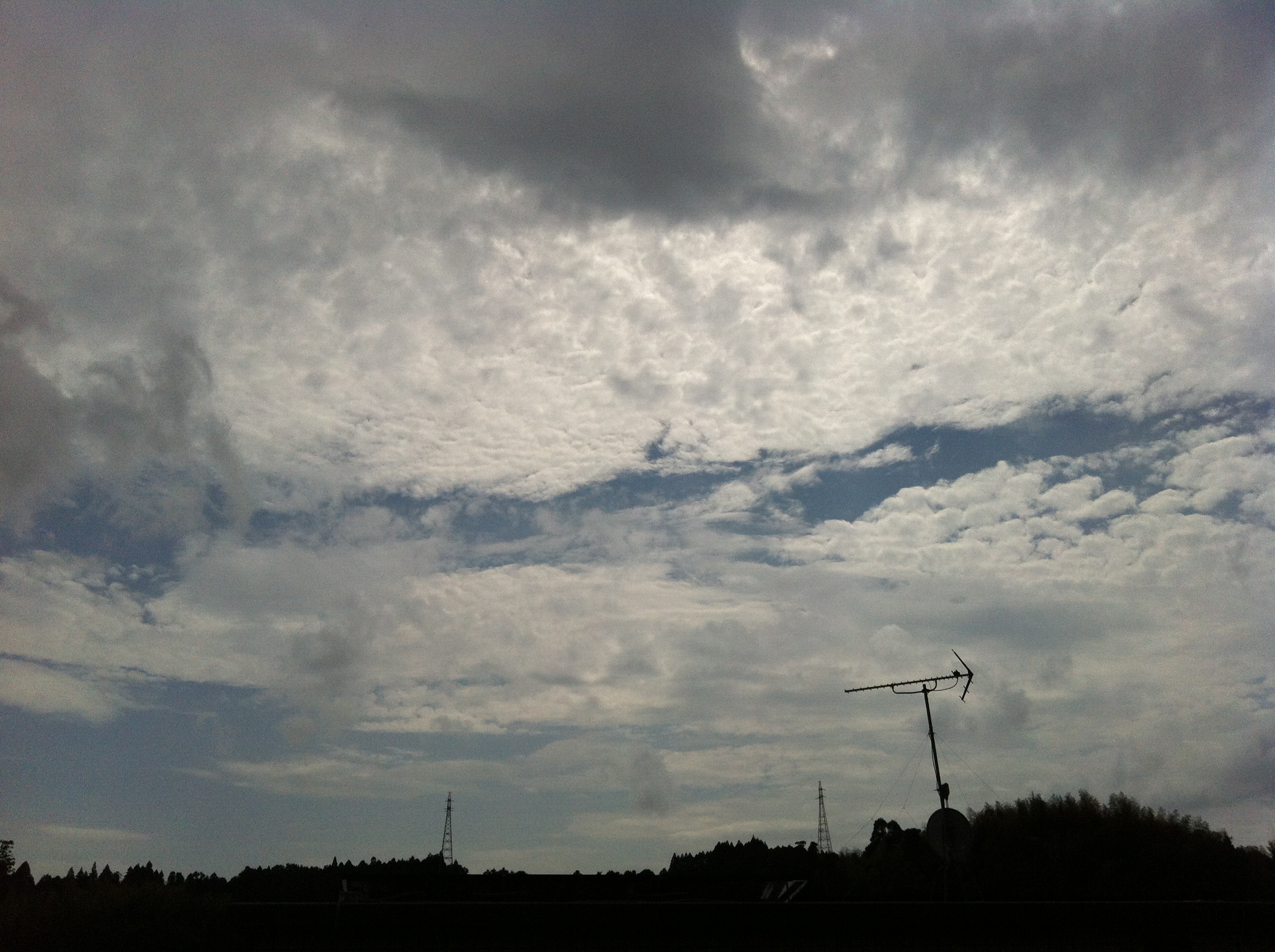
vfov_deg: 40.6
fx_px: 1287
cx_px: 638
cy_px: 476
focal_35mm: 35
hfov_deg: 52.7
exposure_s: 1/15082
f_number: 2.8
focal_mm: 3.85
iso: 100
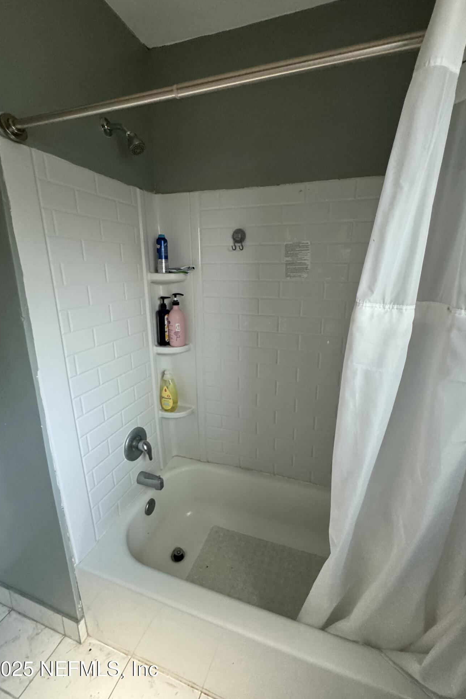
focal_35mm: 15
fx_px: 291
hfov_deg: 77.3
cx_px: 242
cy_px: 342
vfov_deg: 100.4
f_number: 2.2
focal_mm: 2.22
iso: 500
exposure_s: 1/60
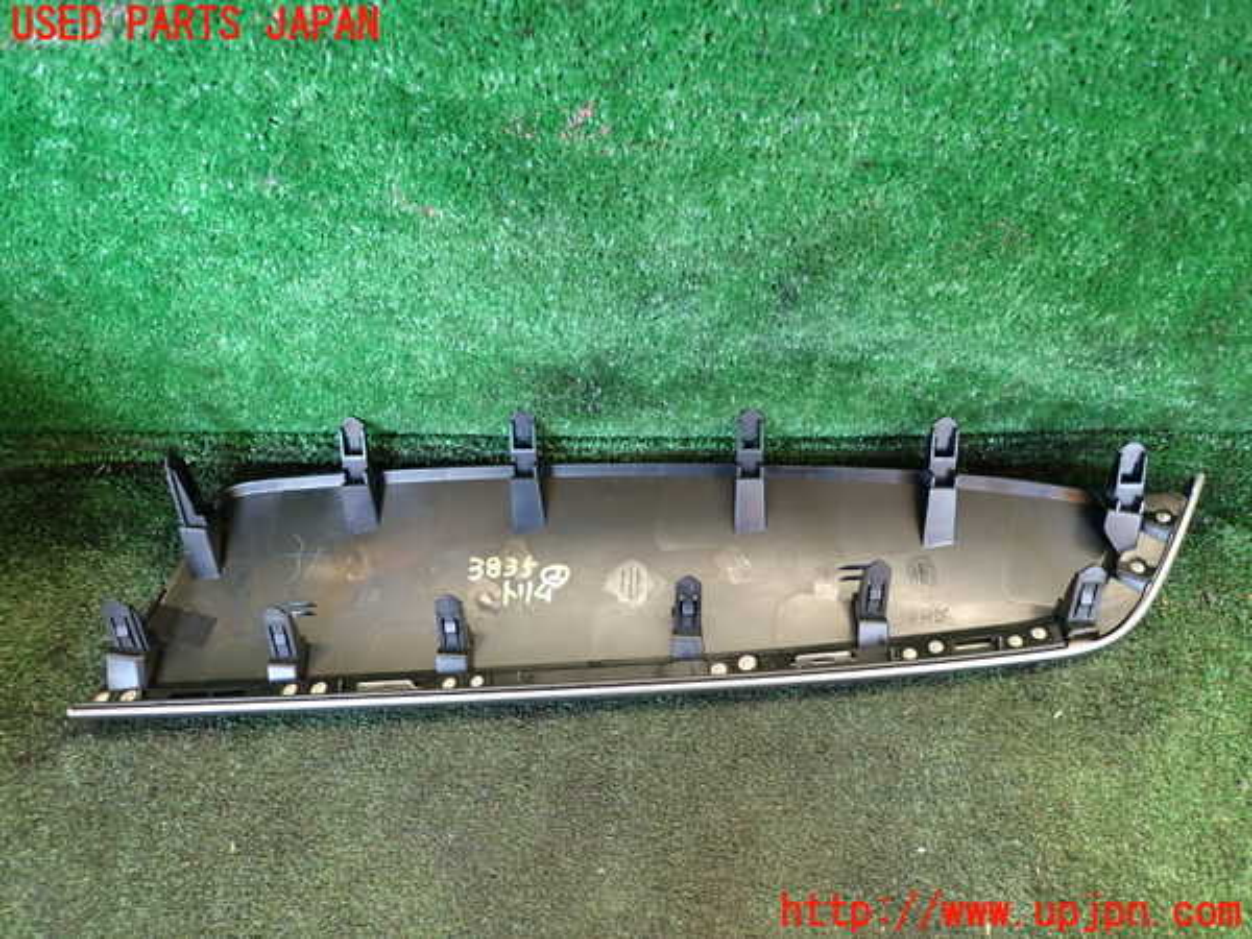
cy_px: 470
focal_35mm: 25
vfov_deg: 54.9
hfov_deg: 69.4
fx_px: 904
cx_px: 626
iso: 200
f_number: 2
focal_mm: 4.5
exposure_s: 1/50
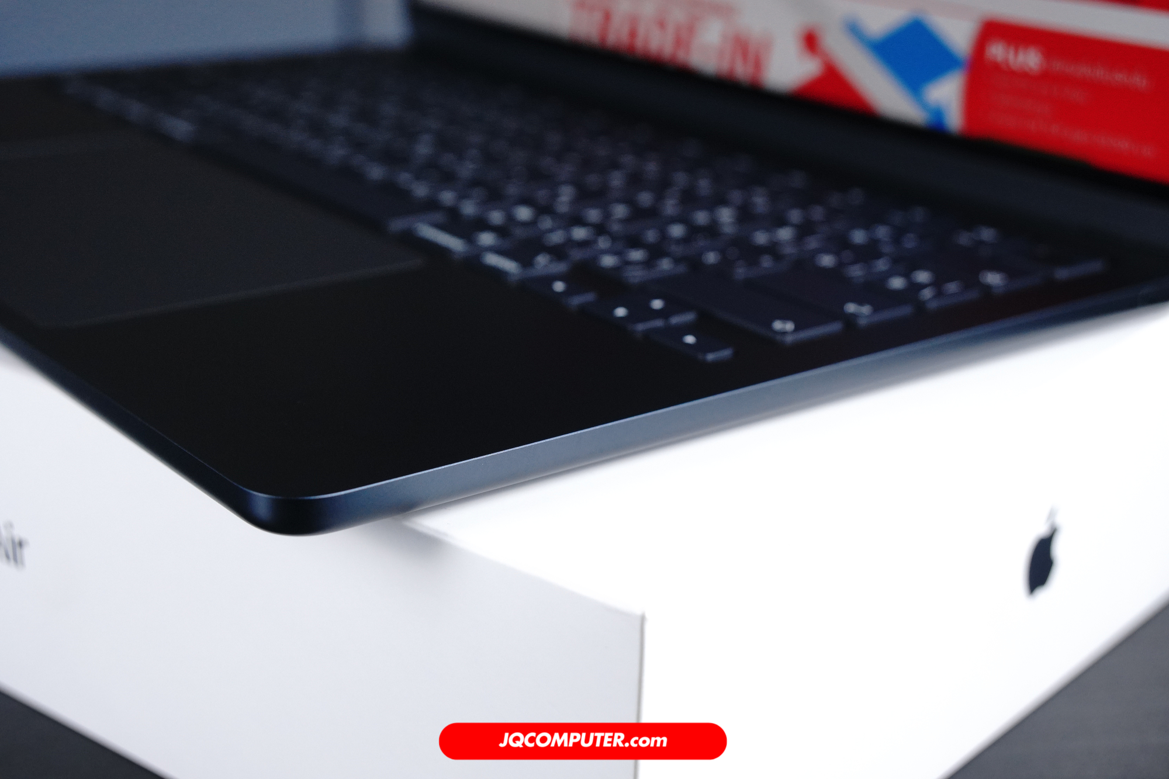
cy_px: 390
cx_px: 584
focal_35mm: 56
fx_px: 1802
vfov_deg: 24.4
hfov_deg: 35.9
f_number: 5
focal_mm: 37
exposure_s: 1/80
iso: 800
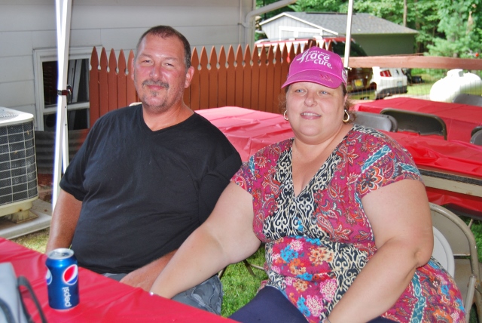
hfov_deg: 42.3
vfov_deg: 29.0
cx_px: 241
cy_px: 162
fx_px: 623
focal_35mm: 46
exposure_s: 1/60
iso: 200
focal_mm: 31
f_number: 4.5
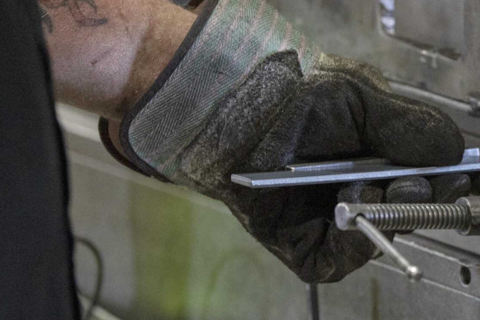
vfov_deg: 4.0
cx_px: 488
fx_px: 4560
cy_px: 89
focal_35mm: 342
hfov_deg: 6.0
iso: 2500
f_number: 2.8
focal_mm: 100
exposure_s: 1/125
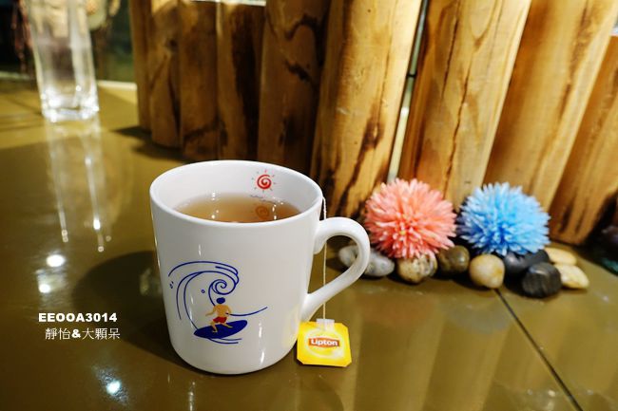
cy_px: 206
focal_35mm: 24
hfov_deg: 73.8
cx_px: 309
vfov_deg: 53.1
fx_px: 412
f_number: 3.2
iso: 800
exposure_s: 1/30
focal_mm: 8.8
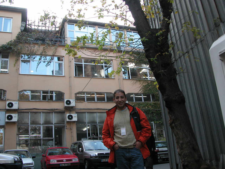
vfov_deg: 40.7
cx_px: 112
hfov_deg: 52.6
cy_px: 84
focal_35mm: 35
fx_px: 227
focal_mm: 8.9
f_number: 3.2
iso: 100
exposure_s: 1/88.6
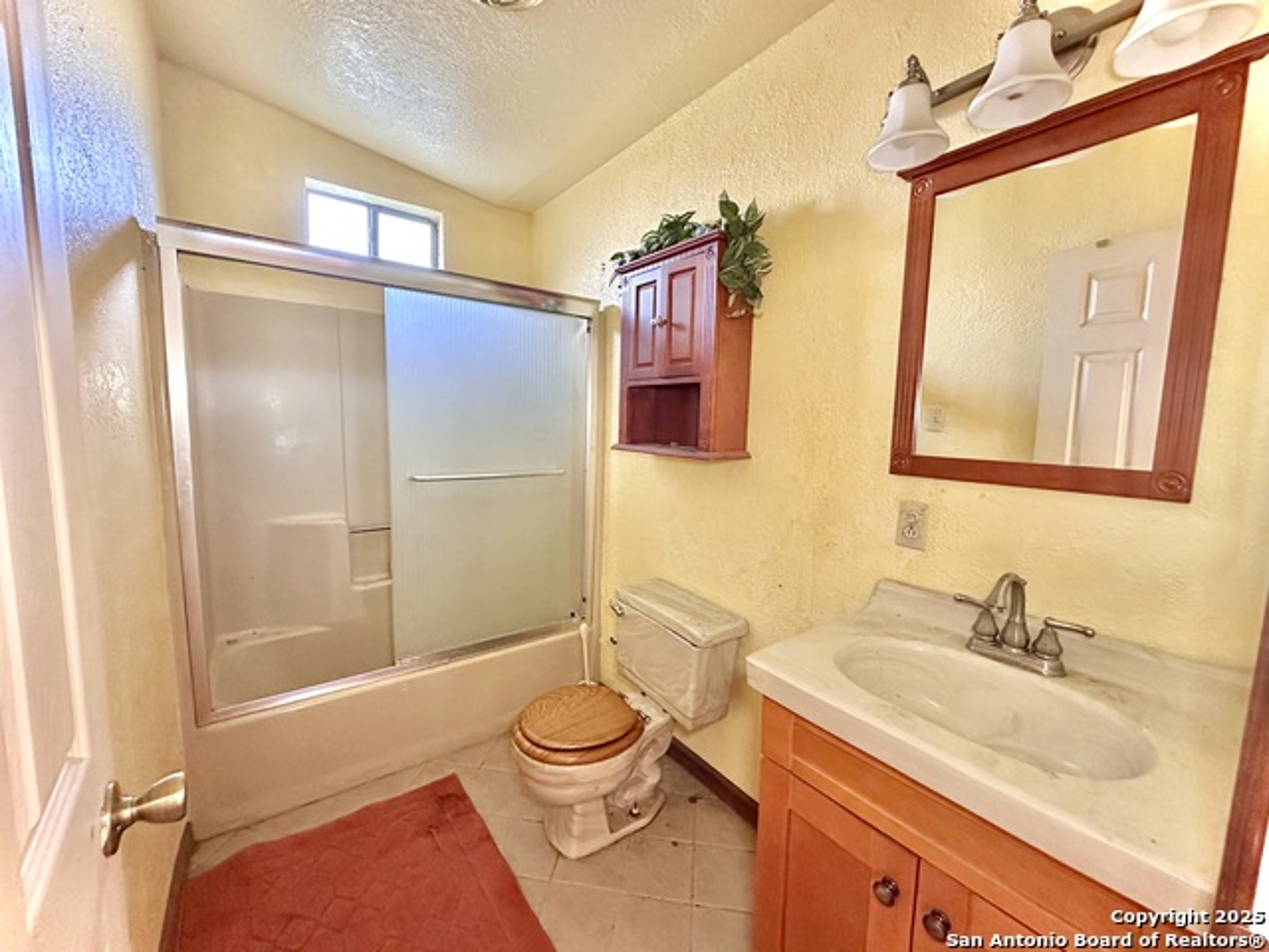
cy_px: 476
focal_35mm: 14
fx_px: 513
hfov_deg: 102.1
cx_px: 634
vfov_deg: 85.7
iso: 1000
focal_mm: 2.22
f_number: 2.2
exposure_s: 1/60
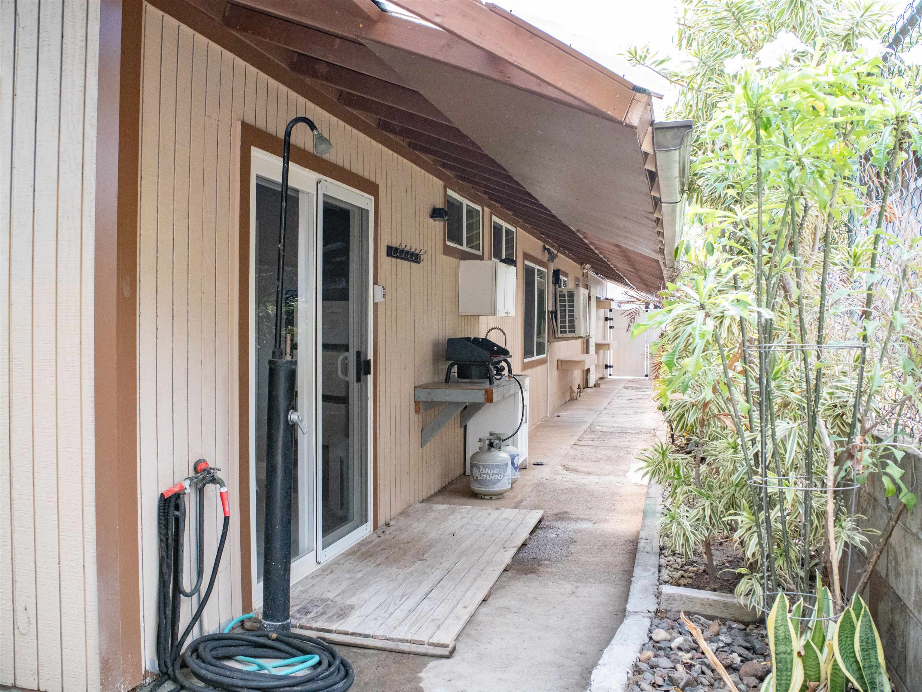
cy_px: 346
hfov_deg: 59.9
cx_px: 461
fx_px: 799
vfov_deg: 46.8
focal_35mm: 30
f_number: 6.3
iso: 1600
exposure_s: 1/160
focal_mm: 15
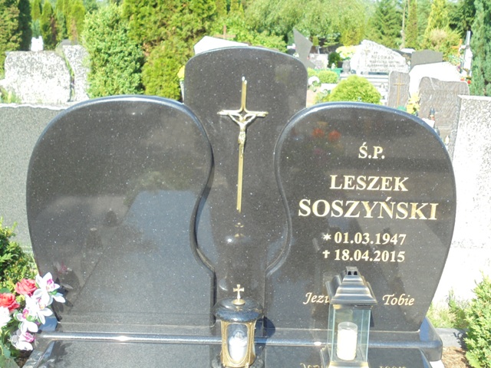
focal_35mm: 43
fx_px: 610
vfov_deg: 33.6
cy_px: 184
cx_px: 246
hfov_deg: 43.9
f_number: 4.5
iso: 100
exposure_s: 1/200
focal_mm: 7.8
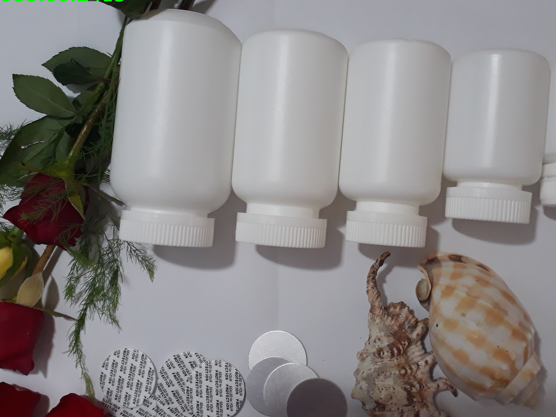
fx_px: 546
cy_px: 212
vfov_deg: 41.8
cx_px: 324
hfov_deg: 53.7
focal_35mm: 34
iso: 200
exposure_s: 1/33
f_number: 1.9
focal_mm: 3.6
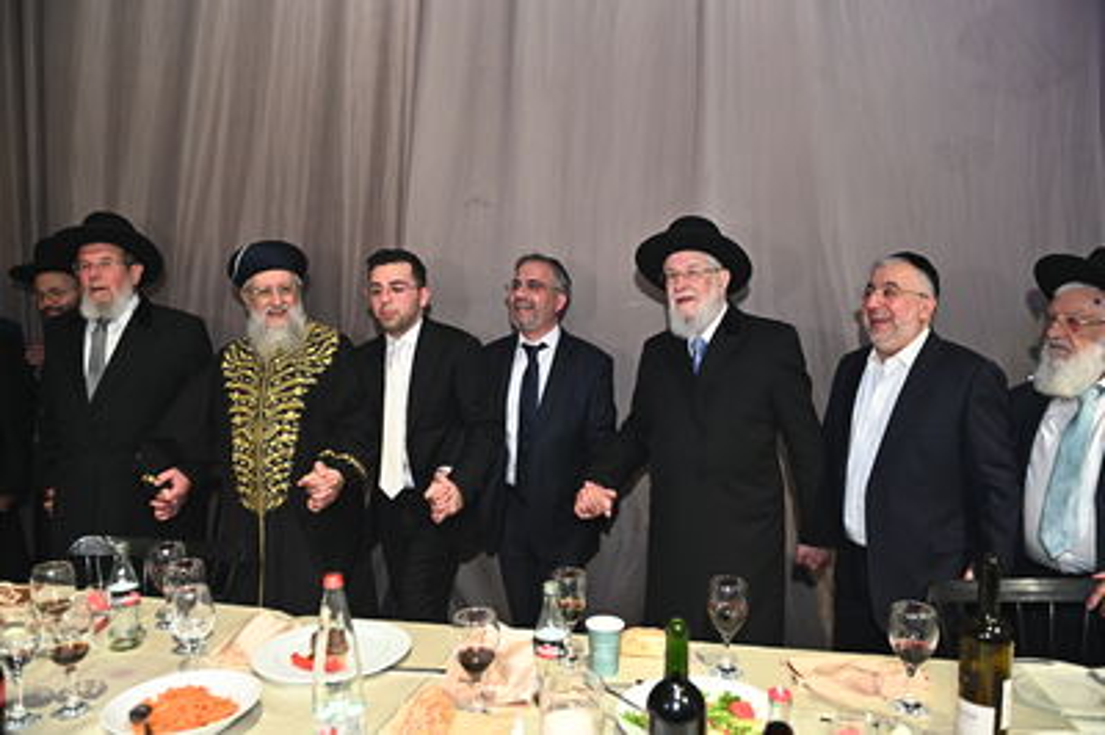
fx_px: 736
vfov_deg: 53.1
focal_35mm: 24
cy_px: 368
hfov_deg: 73.8
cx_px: 552
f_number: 3.5
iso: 2500
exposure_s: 1/200
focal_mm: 24
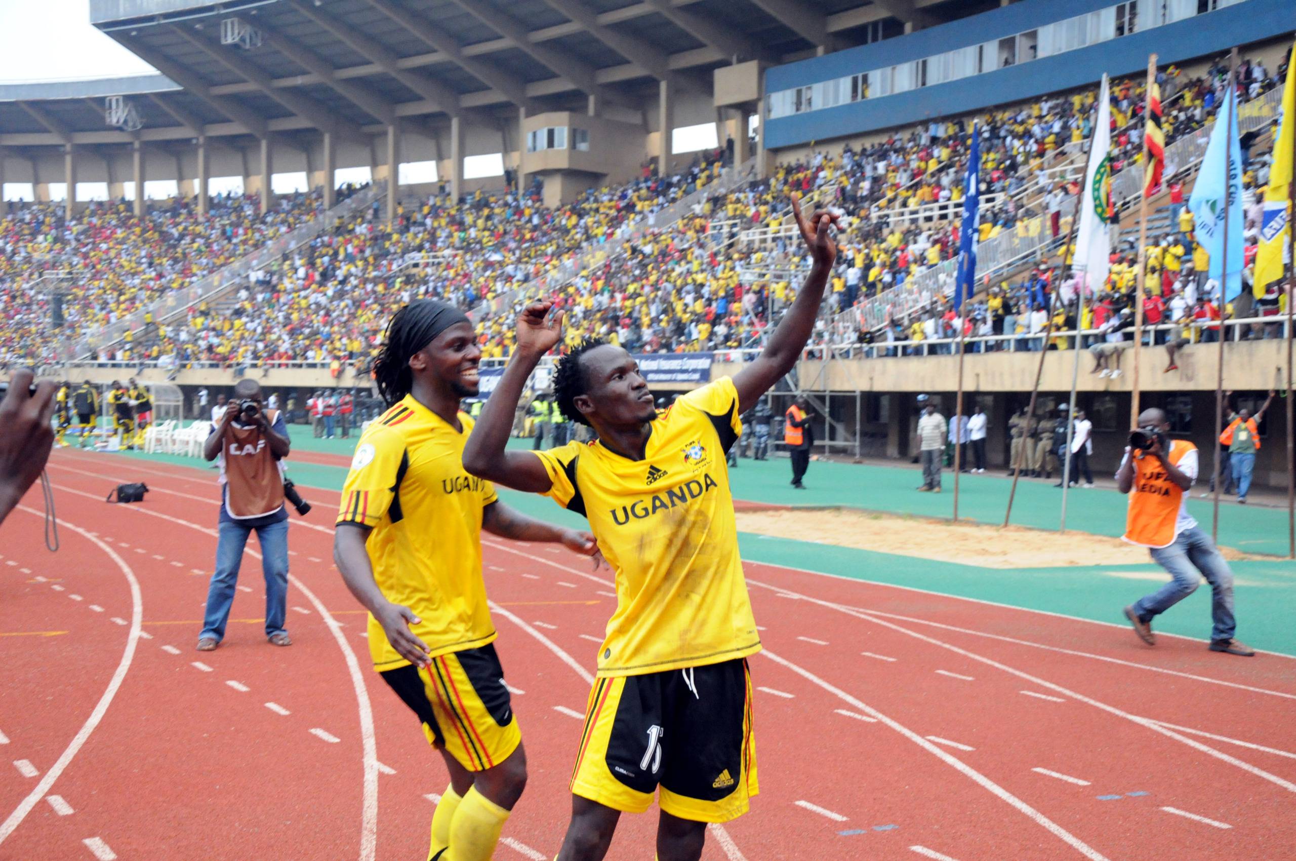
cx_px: 648
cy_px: 430
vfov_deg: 28.0
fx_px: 1726
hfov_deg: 41.2
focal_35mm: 48
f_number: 5.6
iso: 2500
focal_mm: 32
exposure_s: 1/400
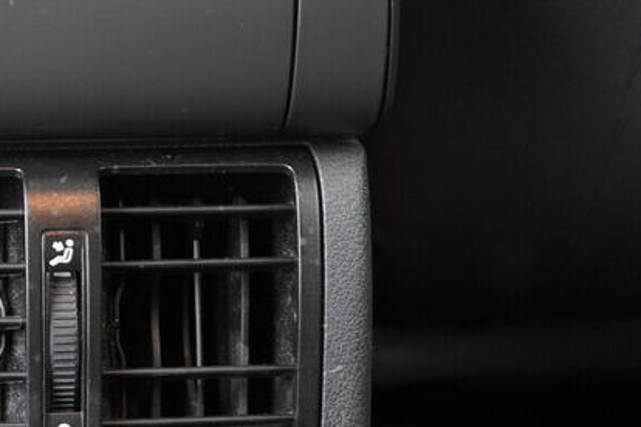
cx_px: -5
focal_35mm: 89
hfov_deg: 22.0
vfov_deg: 15.2
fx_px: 1585
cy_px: 363
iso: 1600
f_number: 2.8
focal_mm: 24
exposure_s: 1/40
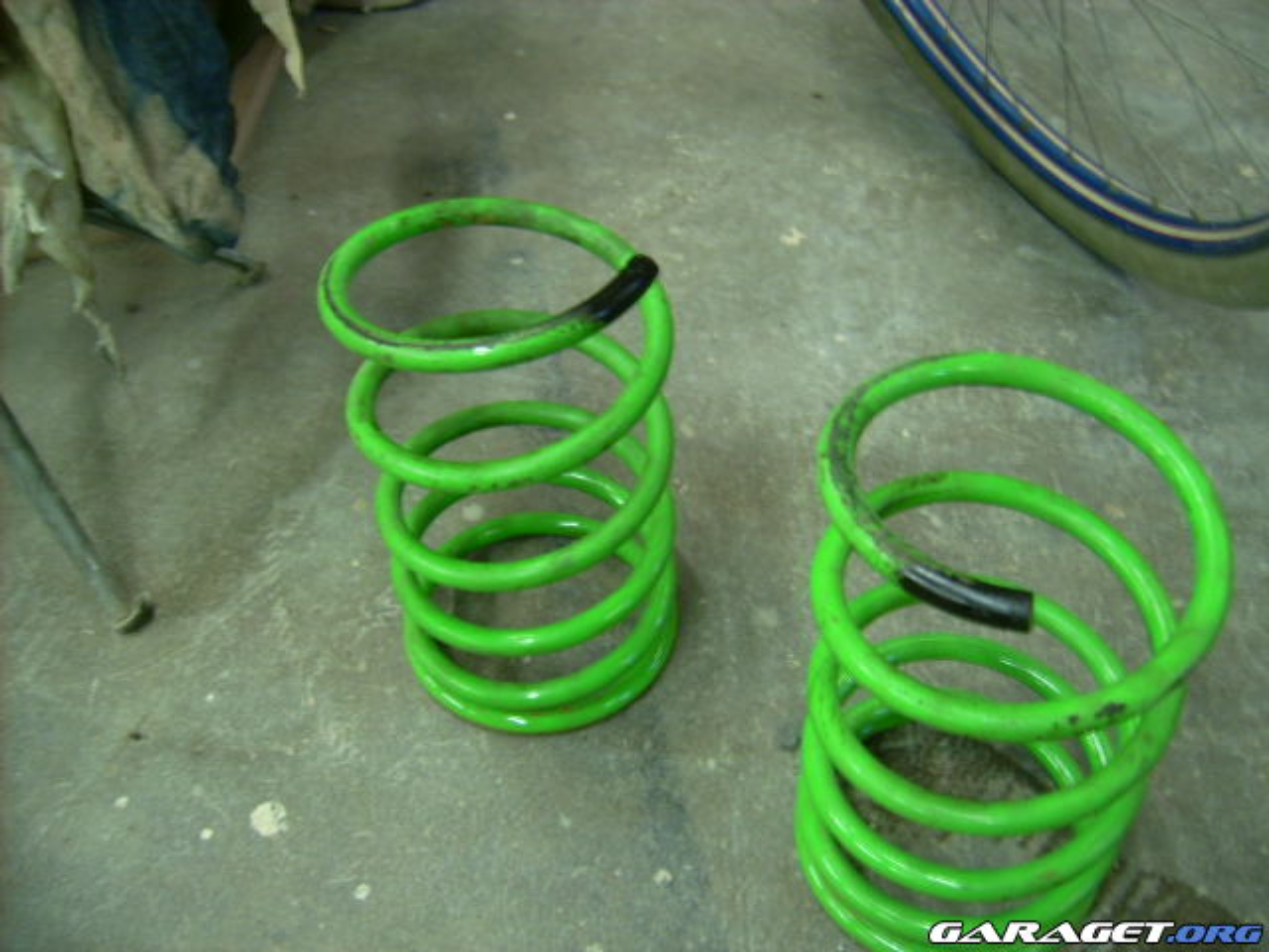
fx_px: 1283
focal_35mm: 35
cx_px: 634
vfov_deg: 40.7
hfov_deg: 52.6
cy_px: 476
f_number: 2.8
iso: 50
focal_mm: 5.95
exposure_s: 1/9
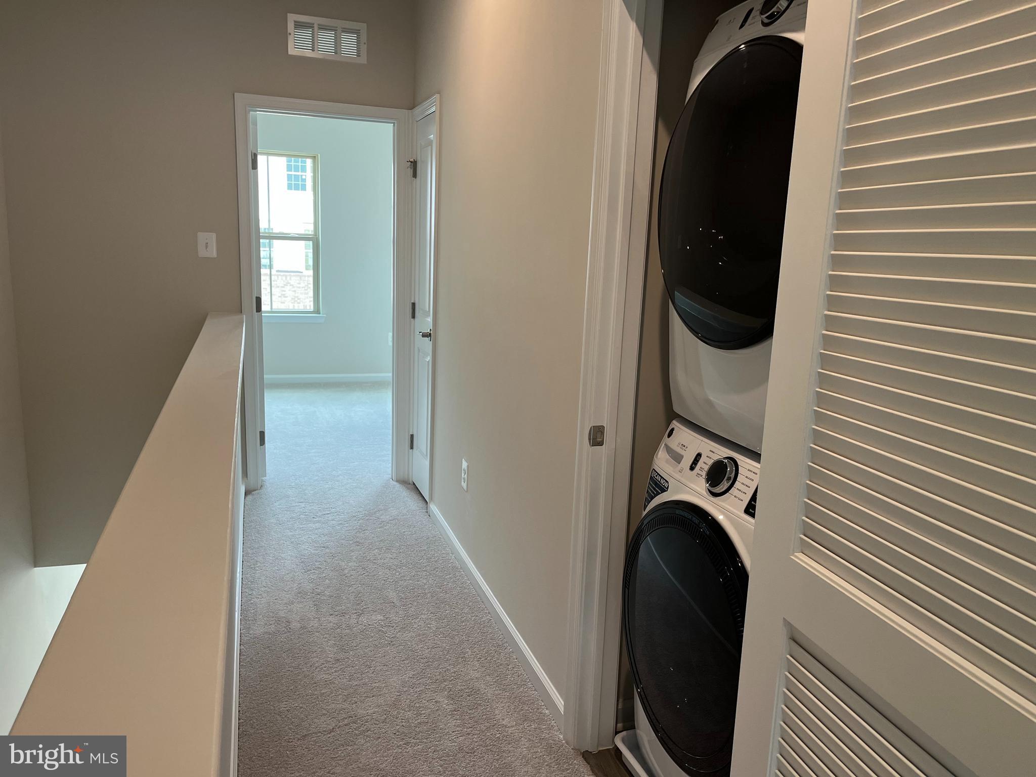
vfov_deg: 53.1
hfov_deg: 67.3
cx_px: 518
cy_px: 388
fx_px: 778
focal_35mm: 26
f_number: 1.6
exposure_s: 1/120
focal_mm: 5.1
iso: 125
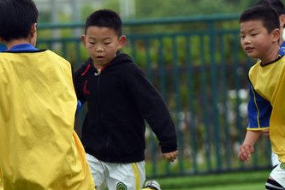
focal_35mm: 432
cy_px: 173
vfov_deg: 3.2
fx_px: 3420
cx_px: 162
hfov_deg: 4.8
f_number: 5
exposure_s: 1/400
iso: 400
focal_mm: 200
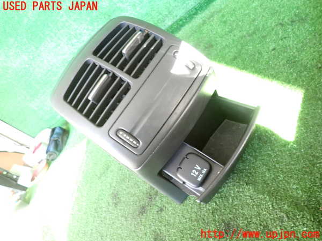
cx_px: 161
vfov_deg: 54.9
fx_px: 233
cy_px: 120
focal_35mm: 25
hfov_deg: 69.4
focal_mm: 4.5
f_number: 2
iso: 320
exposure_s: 1/30
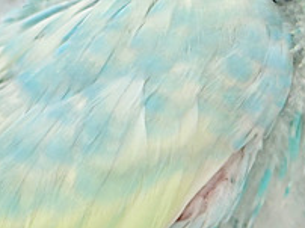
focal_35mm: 165
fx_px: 1452
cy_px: -12
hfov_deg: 12.0
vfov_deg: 8.9
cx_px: 168
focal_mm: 5.96
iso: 64
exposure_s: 1/100
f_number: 1.6
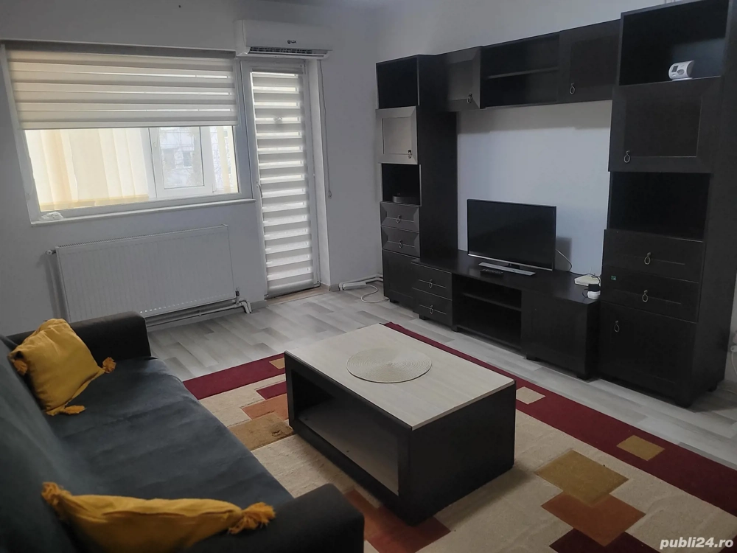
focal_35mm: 26
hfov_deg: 67.3
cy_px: 276
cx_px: 368
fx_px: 554
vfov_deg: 53.1
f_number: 1.8
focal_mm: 5.4
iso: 320
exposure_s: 1/50
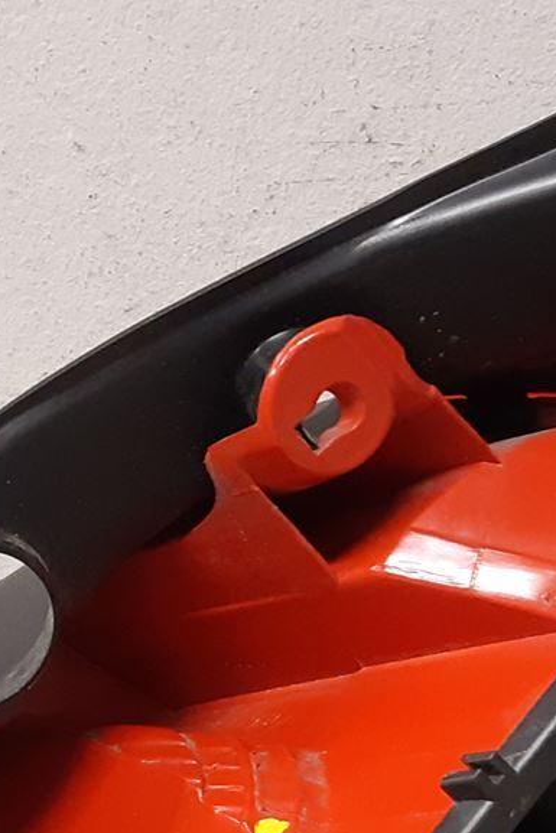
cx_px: 329
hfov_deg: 14.3
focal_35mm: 96
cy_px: 681
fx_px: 2222
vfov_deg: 21.0
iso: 250
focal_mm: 3.93
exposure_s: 1/50
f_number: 1.7
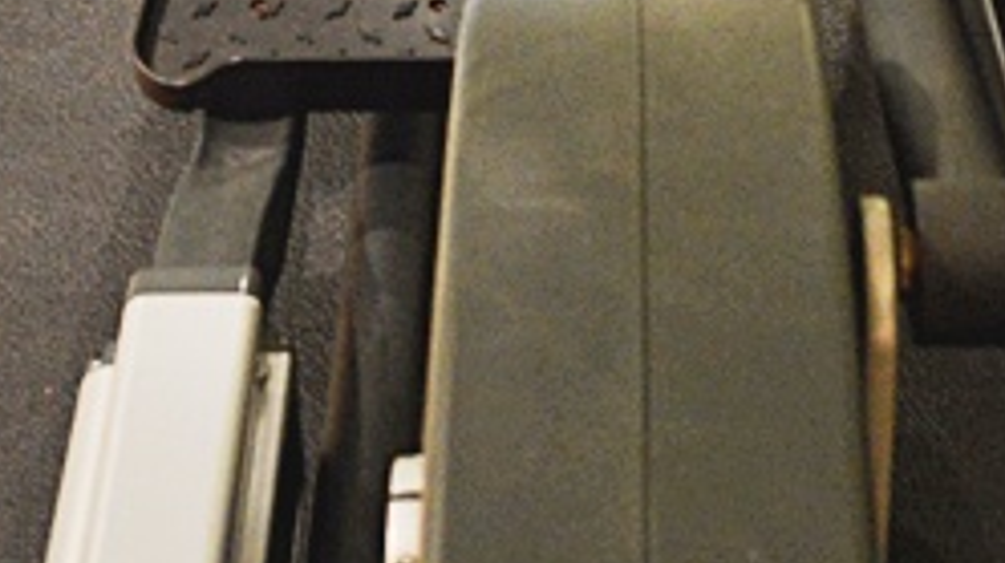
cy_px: -899
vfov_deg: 9.2
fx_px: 3035
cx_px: 703
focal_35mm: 114
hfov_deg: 18.7
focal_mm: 18
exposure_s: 1/15
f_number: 3.5
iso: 1000
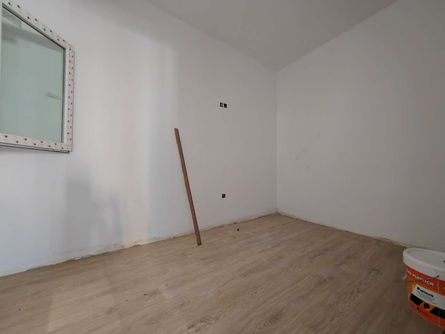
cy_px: 168
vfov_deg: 85.7
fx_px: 180
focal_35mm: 14
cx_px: 214
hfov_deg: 102.0
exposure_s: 1/33
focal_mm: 2.16
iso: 2000
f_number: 2.2
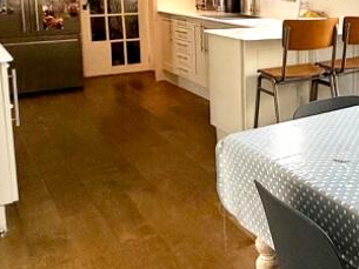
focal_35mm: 47
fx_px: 488
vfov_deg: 29.7
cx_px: 421
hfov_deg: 33.5
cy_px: 31
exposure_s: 1/99
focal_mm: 2.22
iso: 80
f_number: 2.2
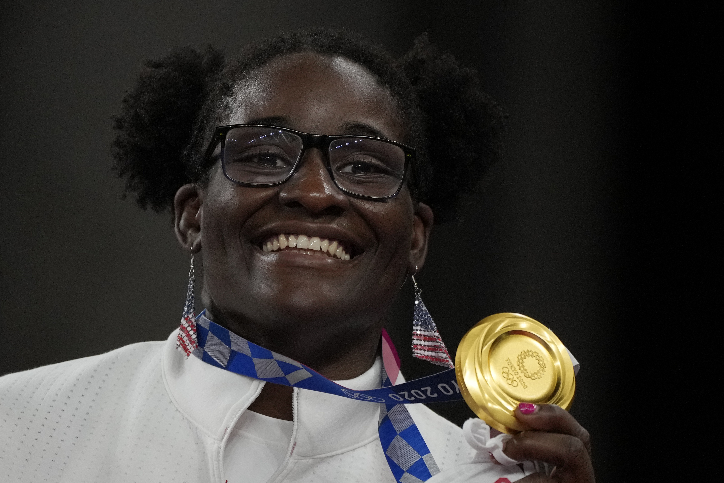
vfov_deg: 4.2
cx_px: 362
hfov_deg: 6.4
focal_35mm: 324
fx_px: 6515
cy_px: 242
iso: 3200
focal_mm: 324
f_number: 5.6
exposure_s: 1/1600
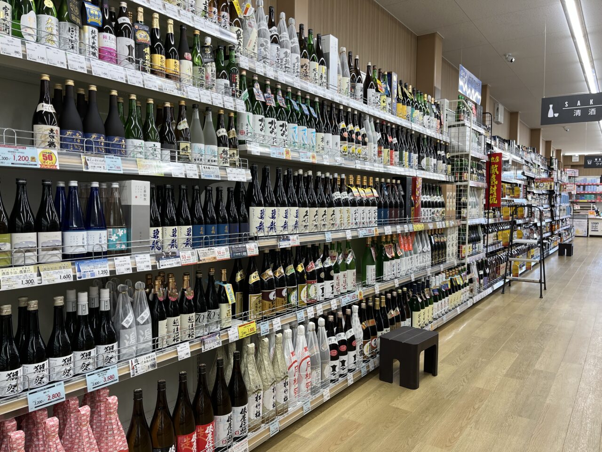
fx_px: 452
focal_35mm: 26
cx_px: 301
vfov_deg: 53.1
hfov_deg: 67.3
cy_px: 226
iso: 64
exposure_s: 1/120
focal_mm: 5.1
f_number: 1.6
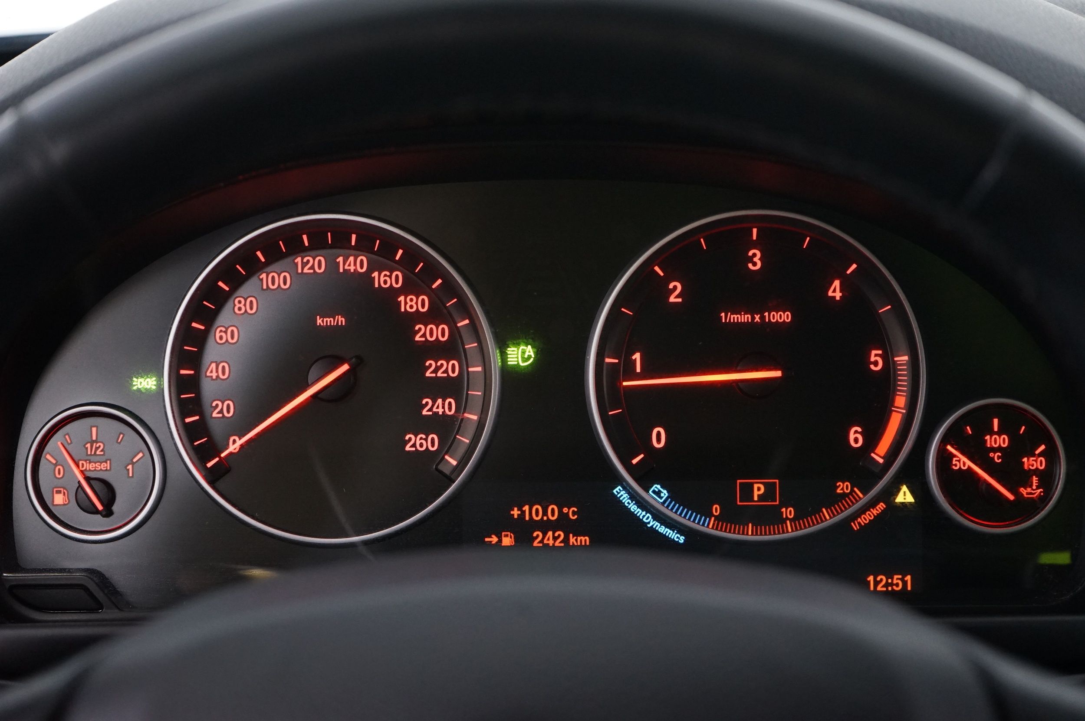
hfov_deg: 29.3
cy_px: 360
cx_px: 542
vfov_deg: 19.7
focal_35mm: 69
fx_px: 2078
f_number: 6.3
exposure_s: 1/10
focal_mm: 69
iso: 2500
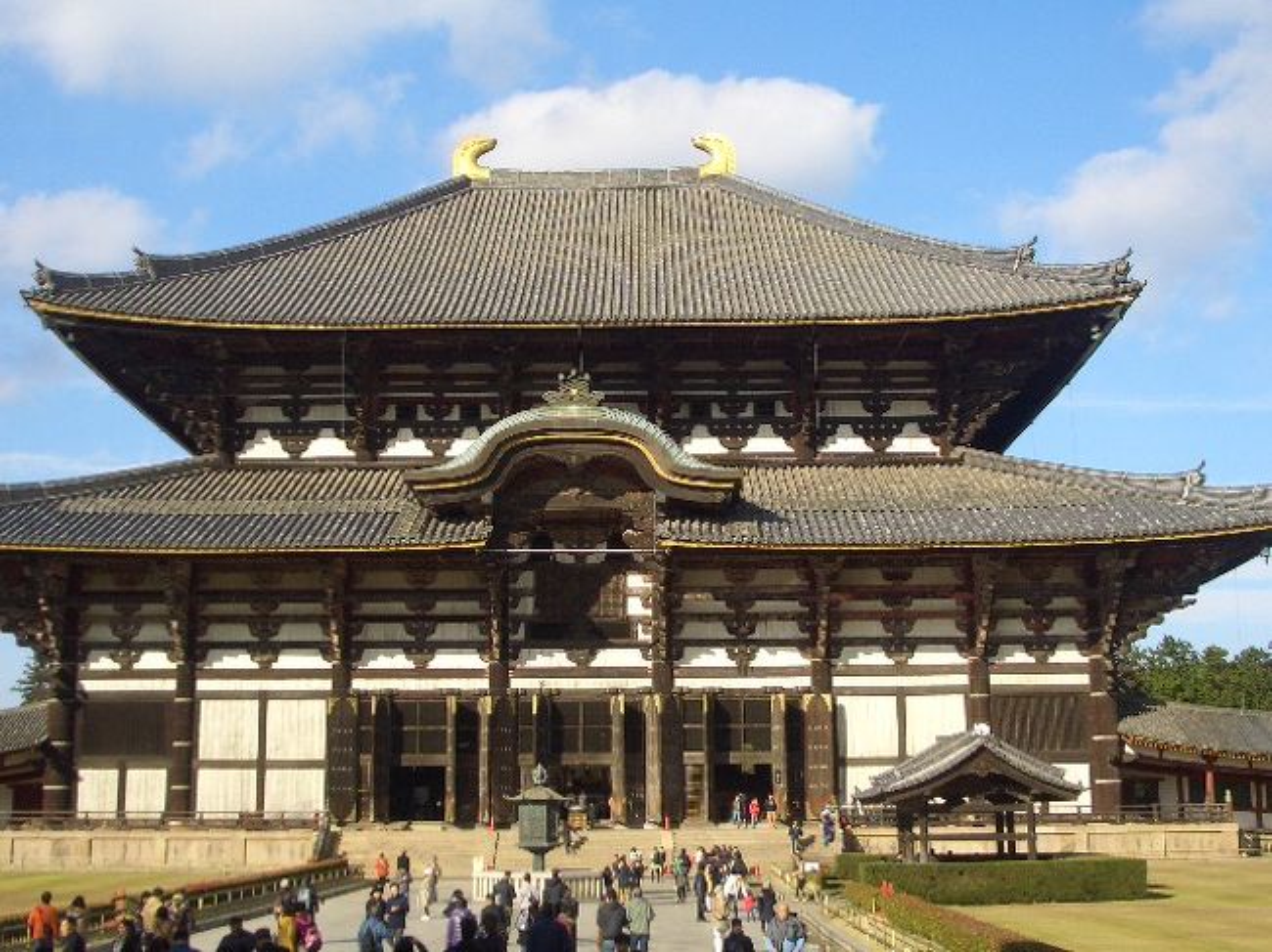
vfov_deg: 29.7
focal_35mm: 49
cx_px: 636
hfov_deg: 38.9
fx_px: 1800
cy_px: 476
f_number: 5
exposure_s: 1/200
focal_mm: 8.2
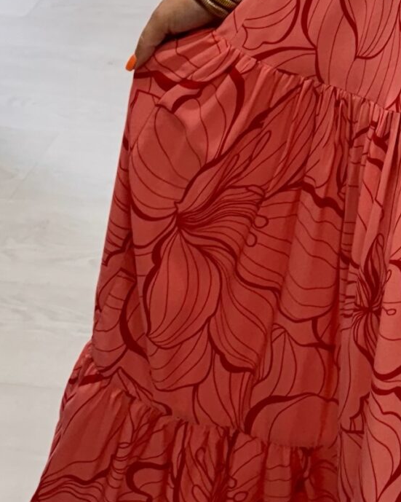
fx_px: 1291
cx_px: 570
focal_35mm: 87
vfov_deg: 19.5
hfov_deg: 16.4
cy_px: -219
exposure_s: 1/100
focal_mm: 6.76
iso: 125
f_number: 1.78
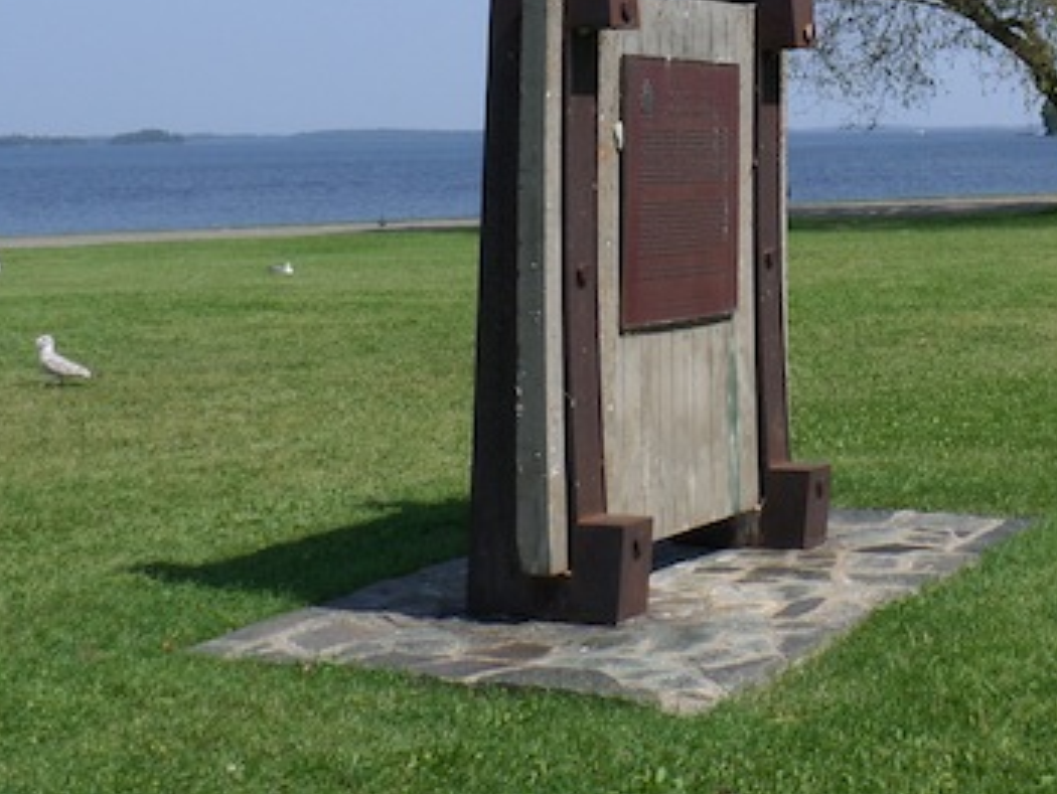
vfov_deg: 22.4
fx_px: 1956
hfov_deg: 29.1
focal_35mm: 64
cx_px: 933
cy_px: 72
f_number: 3.4
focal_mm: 6.2
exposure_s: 1/1000
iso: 100
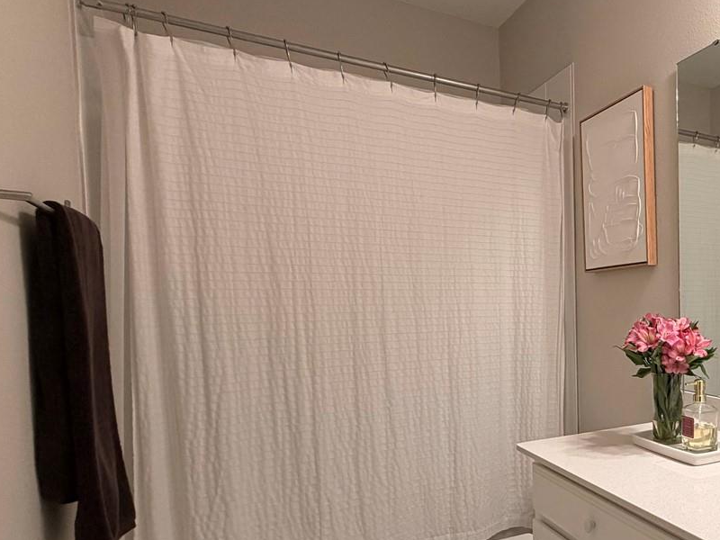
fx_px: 582
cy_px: 328
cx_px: 680
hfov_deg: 53.4
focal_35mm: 28
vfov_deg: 49.4
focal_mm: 2.22
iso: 200
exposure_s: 1/60
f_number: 2.2
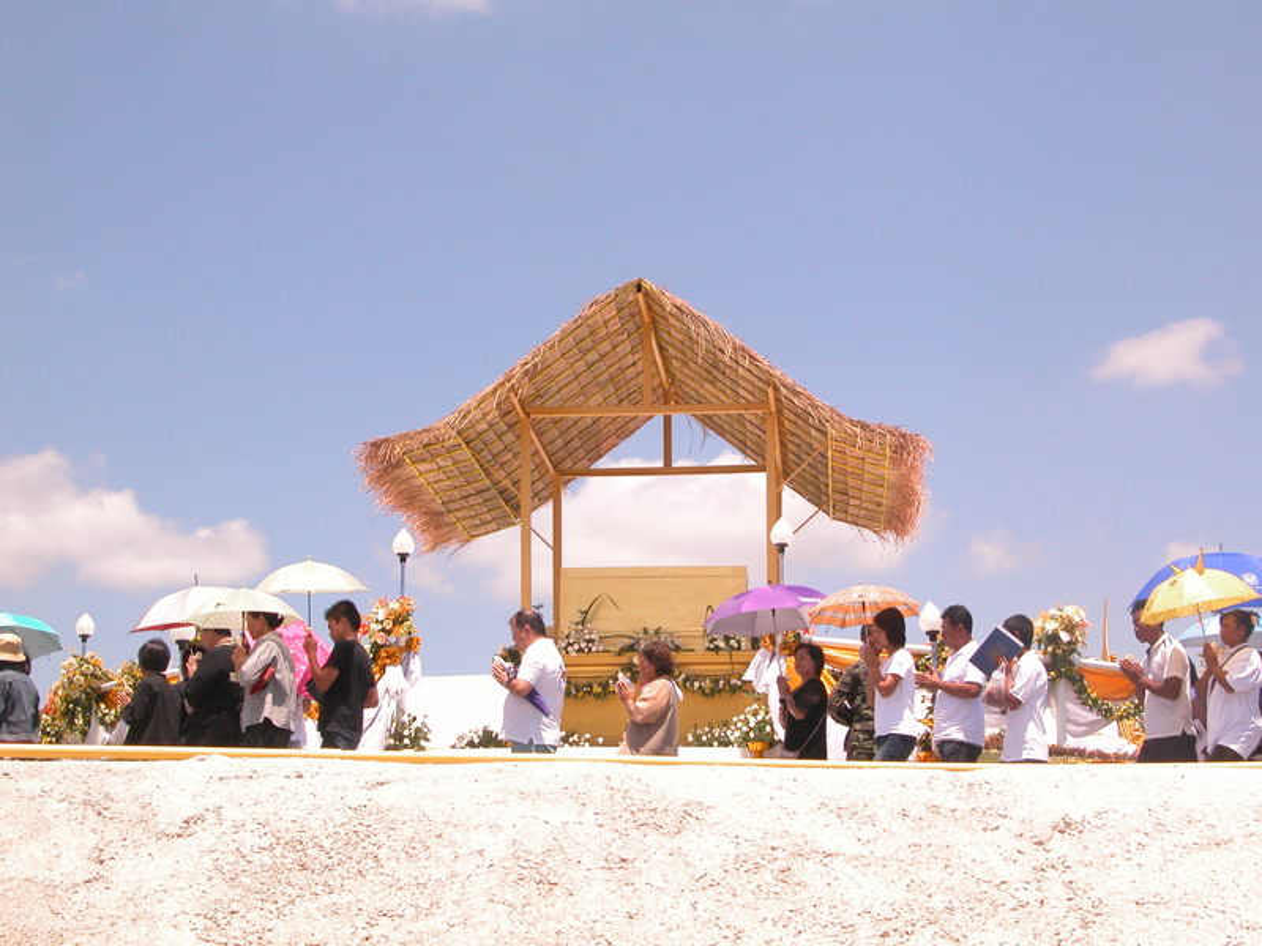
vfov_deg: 21.0
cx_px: 631
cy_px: 473
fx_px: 2552
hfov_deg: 27.8
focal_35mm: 70
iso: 100
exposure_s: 1/500
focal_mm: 17.8
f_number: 5.9
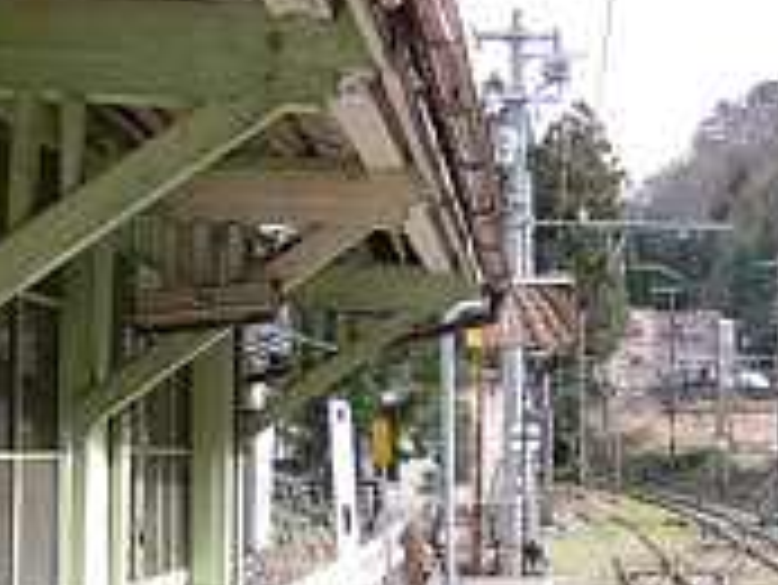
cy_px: 495
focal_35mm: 81
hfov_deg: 22.6
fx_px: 1822
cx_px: 877
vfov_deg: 18.0
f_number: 4
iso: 80
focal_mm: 7.4
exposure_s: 1/100
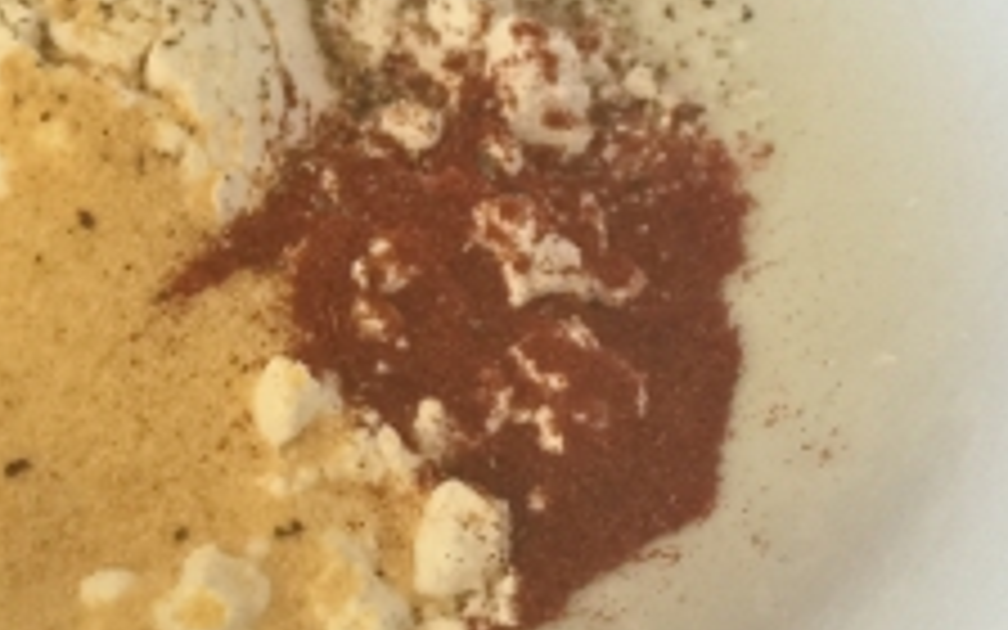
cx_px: 135
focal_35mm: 88
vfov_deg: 14.5
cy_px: -63
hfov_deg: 23.1
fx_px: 2417
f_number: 2.2
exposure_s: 1/40
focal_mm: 4.15
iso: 40
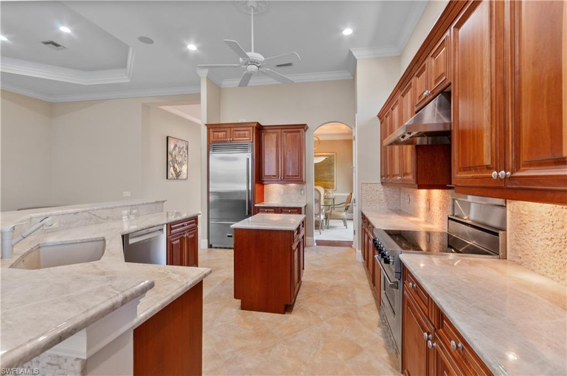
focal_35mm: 15
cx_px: 284
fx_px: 236
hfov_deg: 100.5
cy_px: 188
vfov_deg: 77.1
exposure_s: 1/1.67
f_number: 8
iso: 200
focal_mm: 10
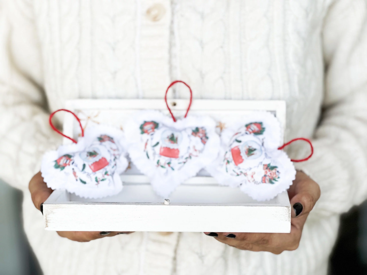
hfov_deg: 25.3
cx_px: 184
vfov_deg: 19.1
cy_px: 138
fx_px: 816
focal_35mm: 77
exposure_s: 1/121
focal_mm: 9
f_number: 2.8
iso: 32
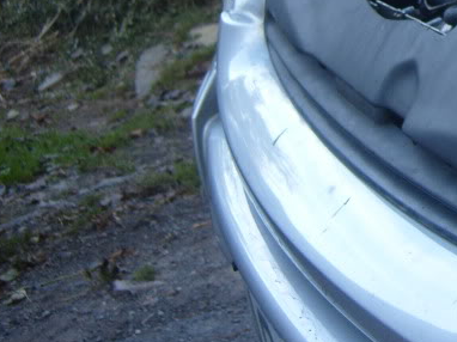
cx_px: 556
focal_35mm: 118
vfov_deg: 12.2
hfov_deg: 16.0
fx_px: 1557
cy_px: -83
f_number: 3.1
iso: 80
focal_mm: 9.2
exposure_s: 1/125
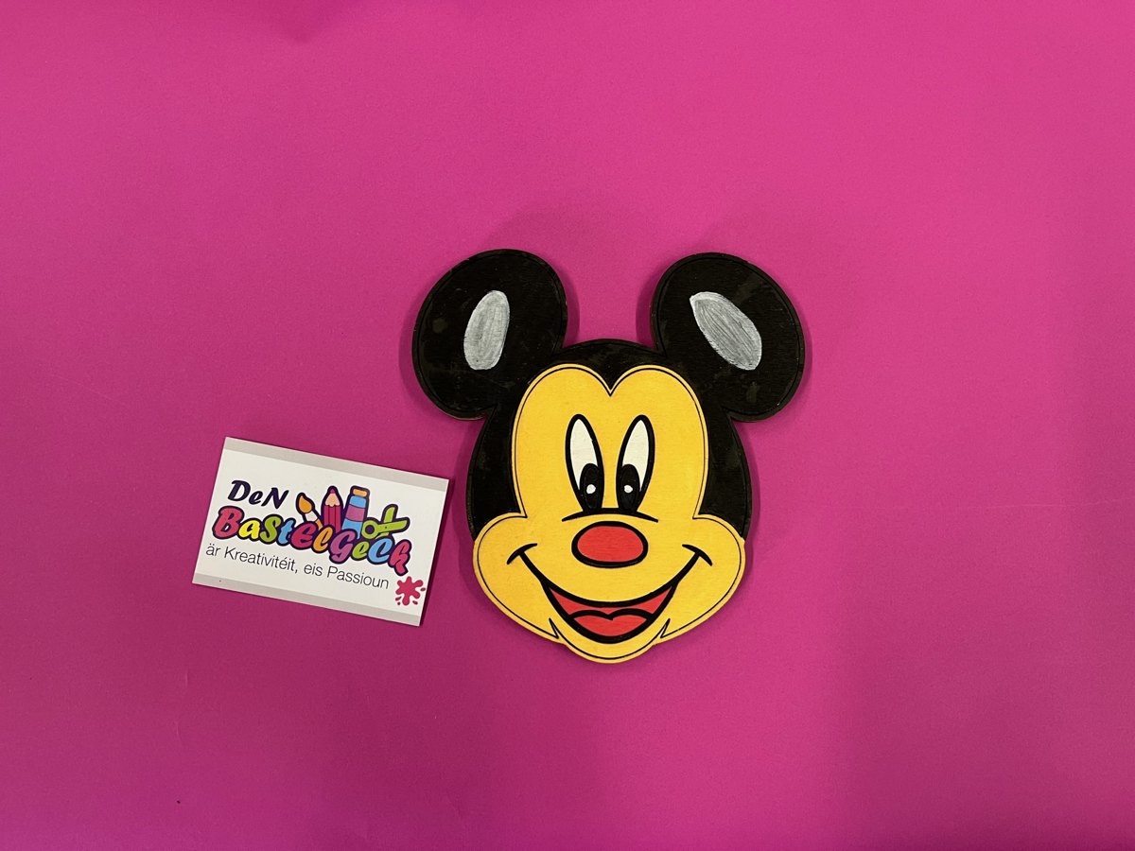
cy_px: 426
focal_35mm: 26
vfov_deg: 53.1
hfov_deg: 67.3
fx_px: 852
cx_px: 568
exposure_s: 1/50
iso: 80
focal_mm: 5.1
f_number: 1.6
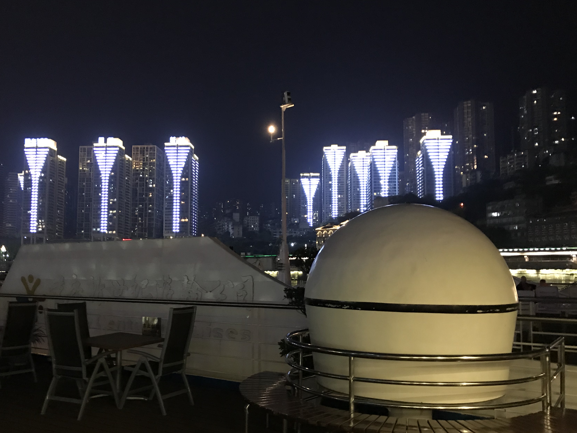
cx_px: 259
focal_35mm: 34
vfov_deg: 41.8
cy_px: 225
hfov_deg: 53.9
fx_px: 567
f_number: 1.8
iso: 100
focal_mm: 3.99
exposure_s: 1/4
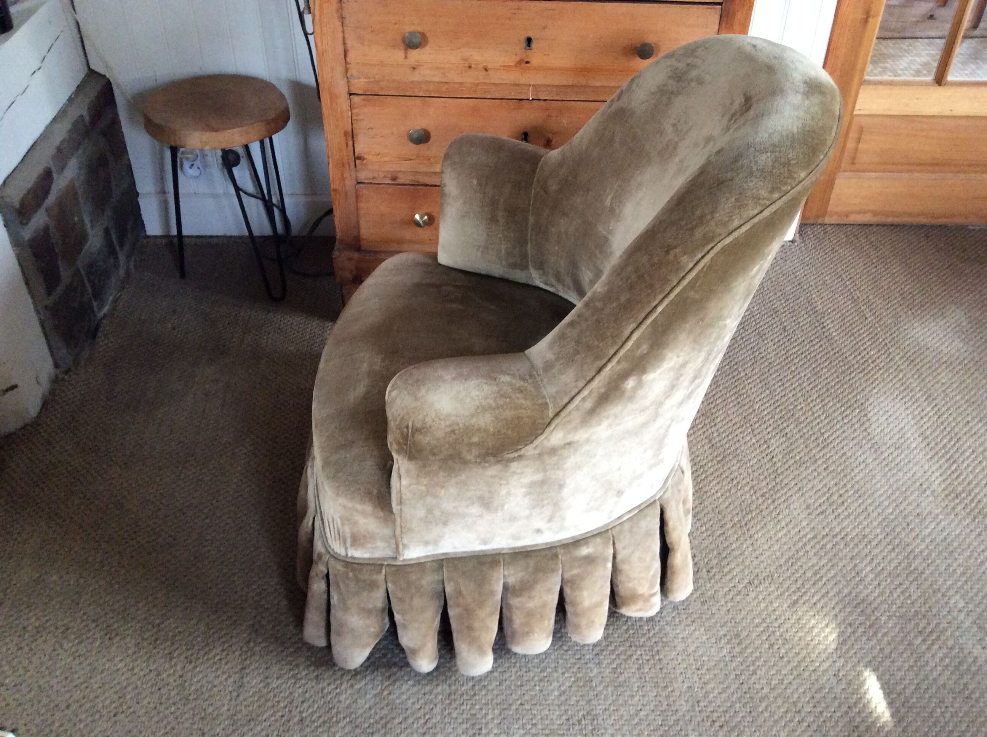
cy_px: 368
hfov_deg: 56.9
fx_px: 911
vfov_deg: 44.1
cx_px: 494
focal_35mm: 32
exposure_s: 1/25
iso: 200
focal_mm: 3.3
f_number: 2.4
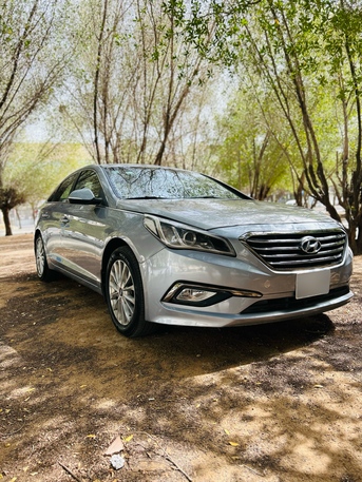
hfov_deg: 53.1
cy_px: 241
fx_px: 362
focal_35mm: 26
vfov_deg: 67.3
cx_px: 181
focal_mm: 5.7
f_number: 1.5
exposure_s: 1/558
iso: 50
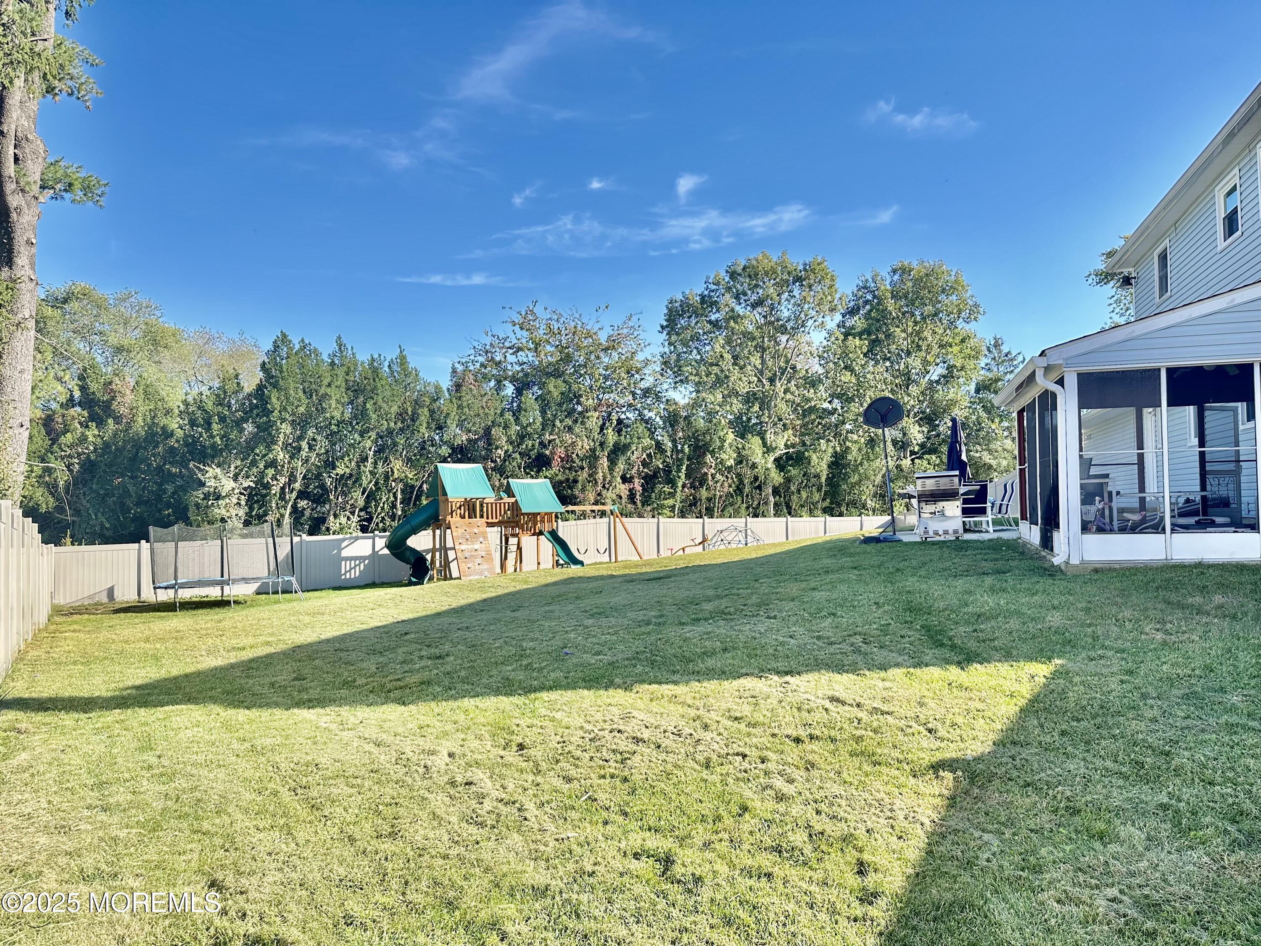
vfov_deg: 56.8
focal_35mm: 24
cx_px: 630
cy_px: 473
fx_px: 874
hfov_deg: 71.6
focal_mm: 6.86
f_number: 1.78
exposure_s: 1/1009
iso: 80
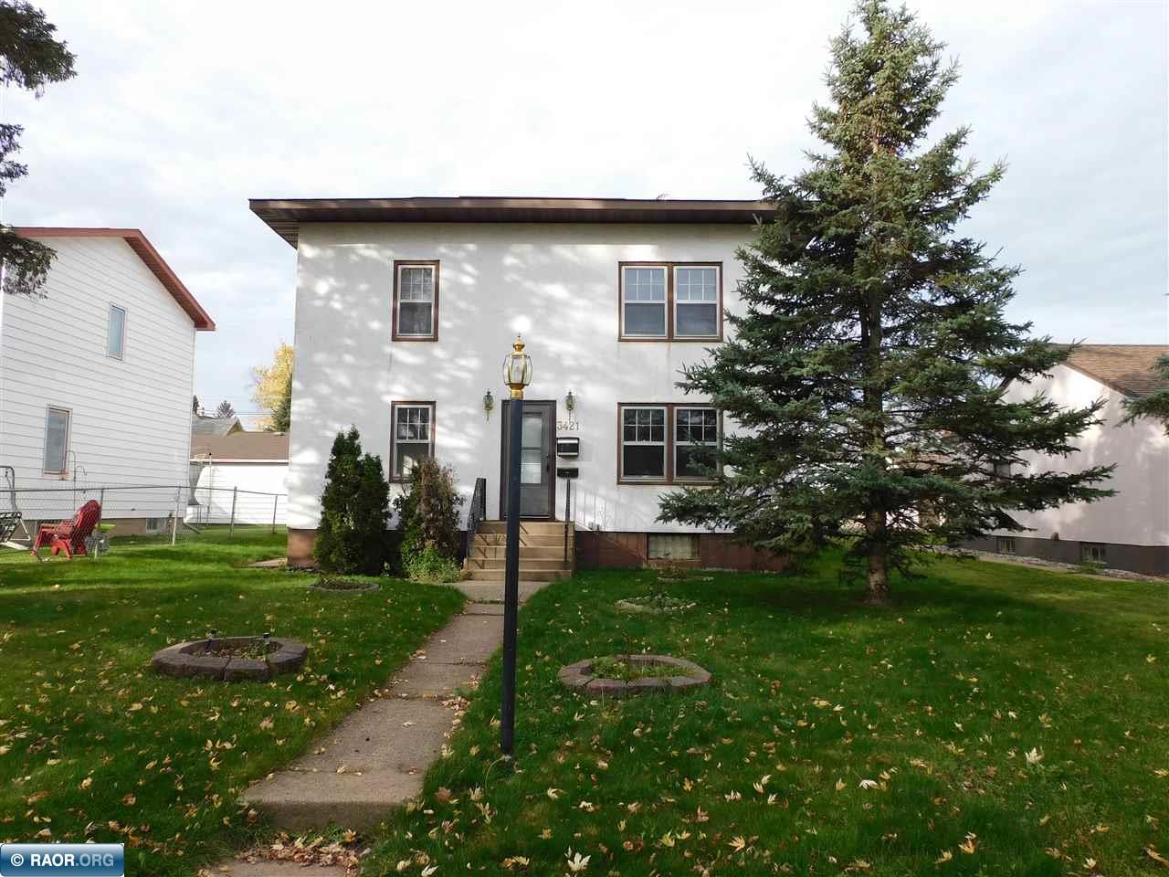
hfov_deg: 71.6
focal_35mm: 24
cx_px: 584
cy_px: 438
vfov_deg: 56.8
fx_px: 810
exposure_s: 1/500
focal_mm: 4.3
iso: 125
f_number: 3.3
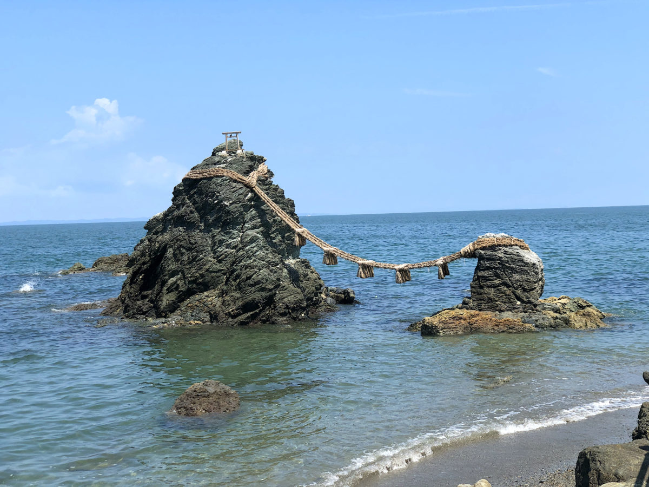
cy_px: 244
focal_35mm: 52
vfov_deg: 28.0
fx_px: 975
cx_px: 324
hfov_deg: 36.8
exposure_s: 1/906
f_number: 2.4
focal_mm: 6
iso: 16
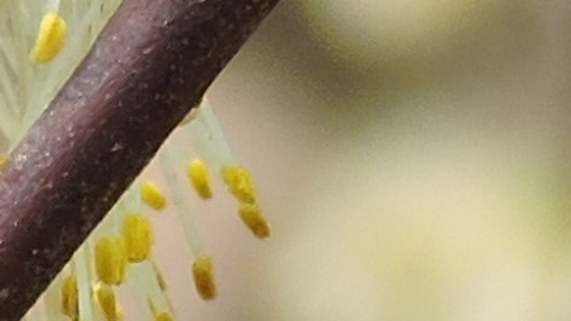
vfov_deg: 5.7
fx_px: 3209
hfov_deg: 10.1
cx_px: -33
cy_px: -106
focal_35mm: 212
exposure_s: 1/500
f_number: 3.6
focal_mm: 8.9
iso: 100
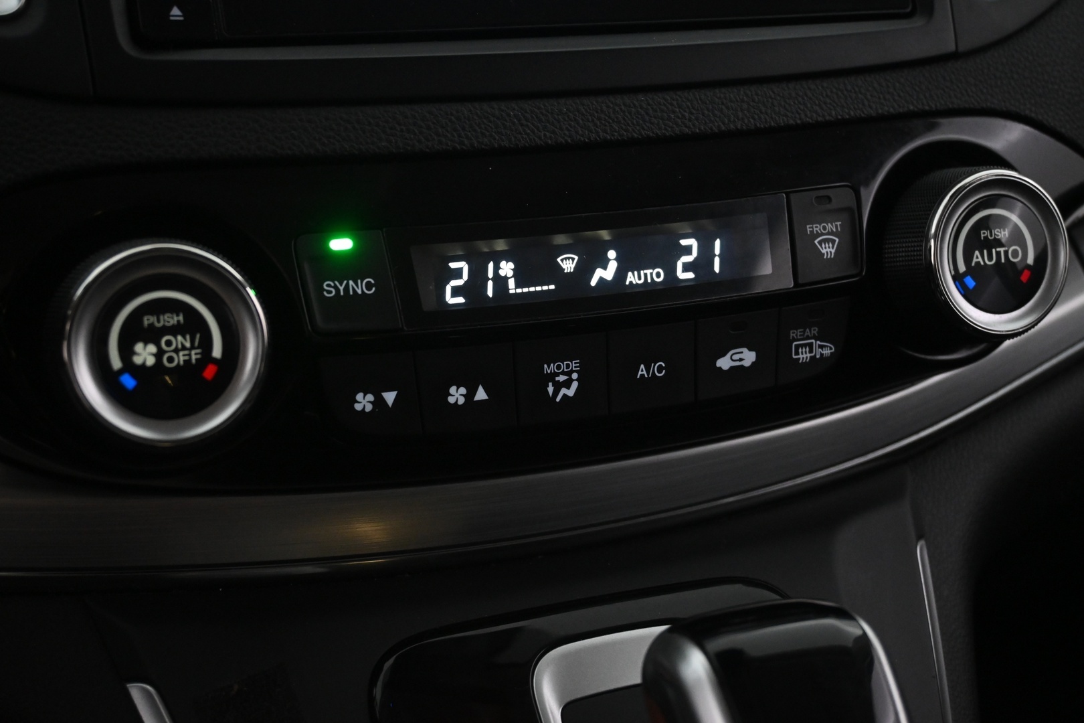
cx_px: 542
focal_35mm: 50
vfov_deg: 27.3
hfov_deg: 40.0
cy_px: 362
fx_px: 1490
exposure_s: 1/50
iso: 2800
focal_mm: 33
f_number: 5
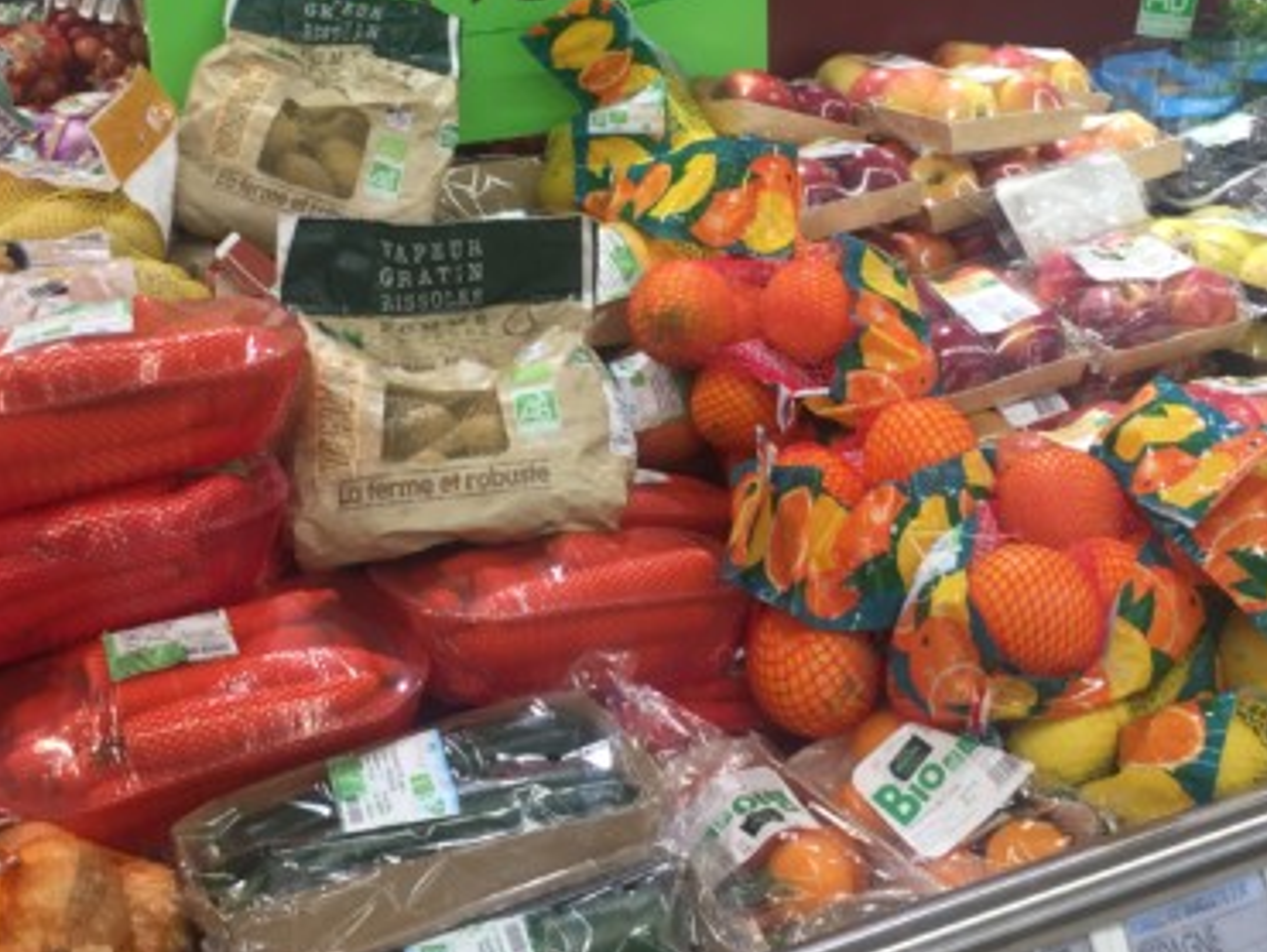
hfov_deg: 40.4
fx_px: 1721
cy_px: 236
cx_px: 664
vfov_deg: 30.4
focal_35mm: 47
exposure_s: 1/50
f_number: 2.2
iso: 32
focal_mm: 4.15
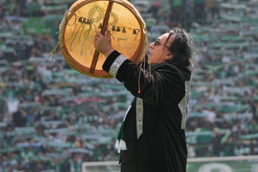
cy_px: 90
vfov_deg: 5.7
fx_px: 1712
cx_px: 138
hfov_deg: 8.6
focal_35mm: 239
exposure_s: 1/800
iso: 160
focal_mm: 104
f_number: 4
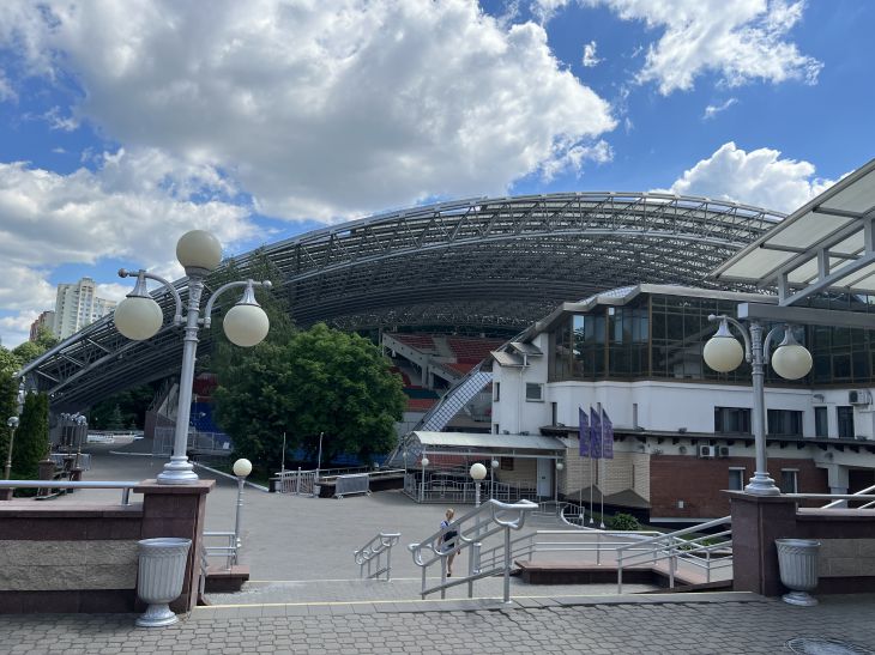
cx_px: 438
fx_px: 657
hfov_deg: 67.3
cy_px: 328
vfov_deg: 53.0
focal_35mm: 26
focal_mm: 5.7
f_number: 1.5
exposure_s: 1/5319
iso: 50
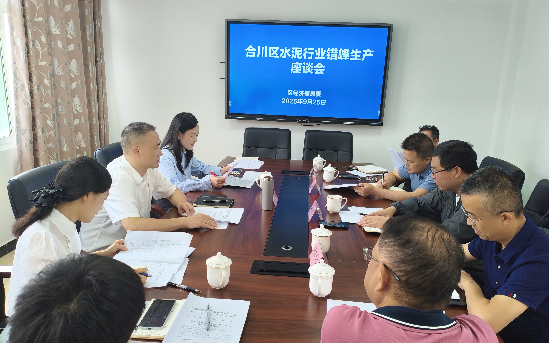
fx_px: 419
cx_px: 276
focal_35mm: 28
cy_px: 191
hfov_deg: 66.5
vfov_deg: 44.5
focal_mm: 4.94
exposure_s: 1/100
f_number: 1.5
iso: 80
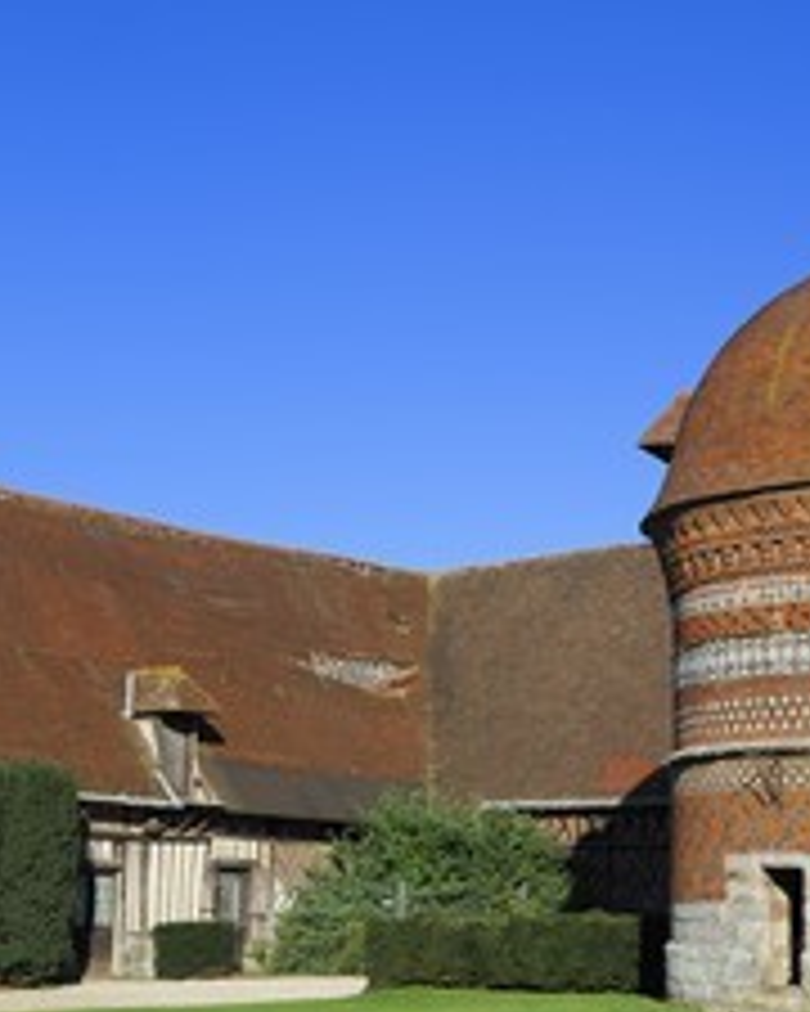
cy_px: 558
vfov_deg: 22.7
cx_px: 504
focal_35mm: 84
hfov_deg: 18.3
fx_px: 2517
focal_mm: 48
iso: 200
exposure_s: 1/200
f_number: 13
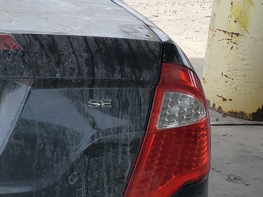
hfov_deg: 19.0
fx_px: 684
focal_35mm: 90
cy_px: 144
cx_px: -134
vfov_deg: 16.4
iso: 50
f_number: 1.5
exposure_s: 1/1250
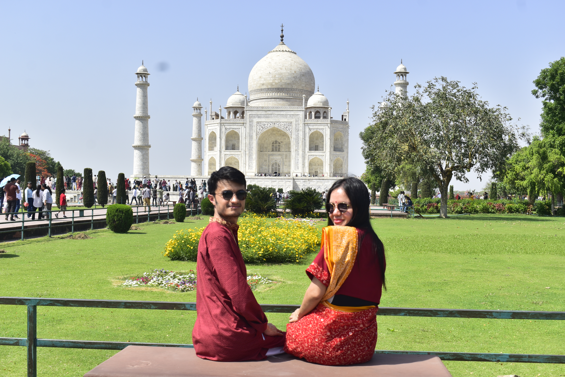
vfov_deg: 31.9
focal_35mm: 42
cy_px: 188
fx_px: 659
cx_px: 282
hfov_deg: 46.4
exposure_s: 1/250
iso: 100
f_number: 8
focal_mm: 28
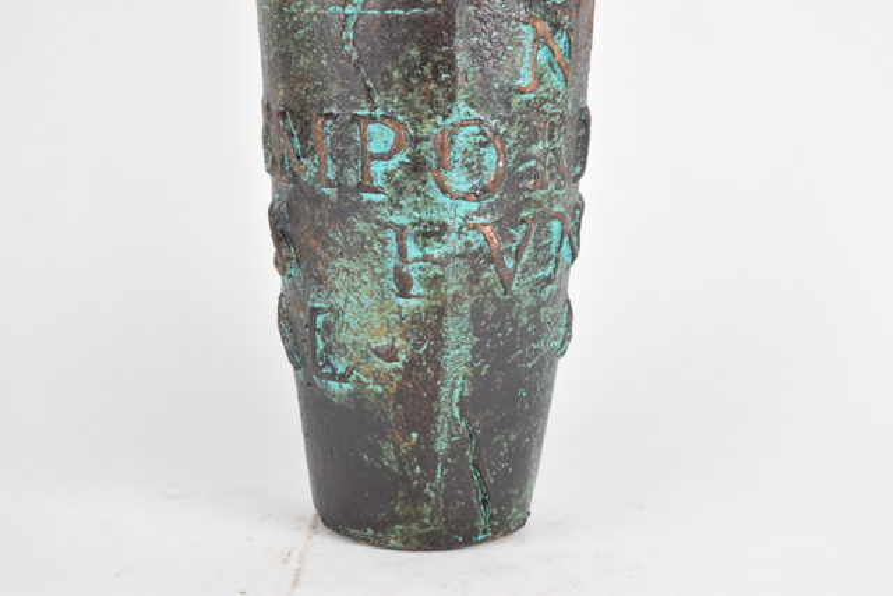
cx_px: 446
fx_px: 2047
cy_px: 298
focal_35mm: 82
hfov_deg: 24.6
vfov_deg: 16.6
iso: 800
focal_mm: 55
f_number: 8
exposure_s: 1/125
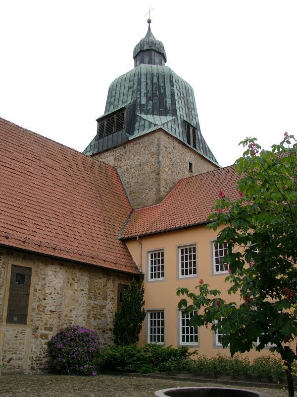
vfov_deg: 54.0
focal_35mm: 34
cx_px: 148
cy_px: 198
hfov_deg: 41.8
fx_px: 389
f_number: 4
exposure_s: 1/232
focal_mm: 7.13
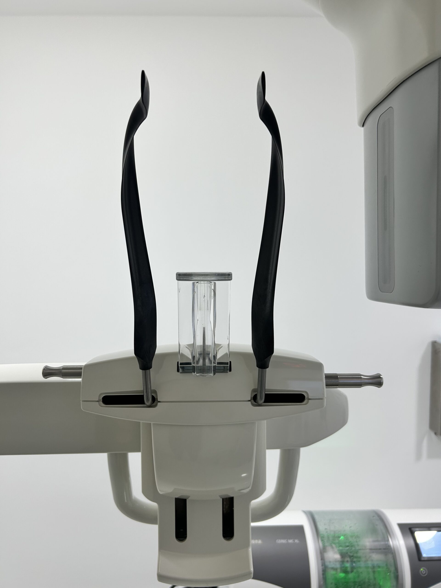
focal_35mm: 26
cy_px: 294
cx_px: 220
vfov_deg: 67.3
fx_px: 442
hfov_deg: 53.1
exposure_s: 1/100
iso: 40
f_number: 1.5
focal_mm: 5.7
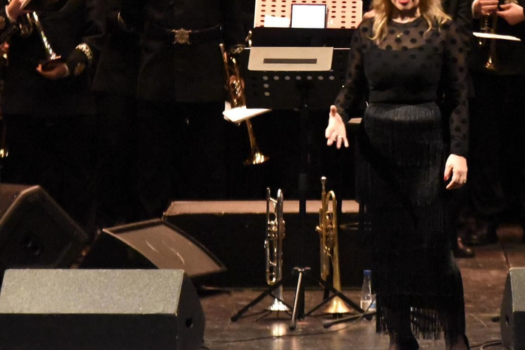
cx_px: 408
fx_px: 6666
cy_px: -7
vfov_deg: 3.0
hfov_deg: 4.5
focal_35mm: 457
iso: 12800
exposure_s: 1/320
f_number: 2.8
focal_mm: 200
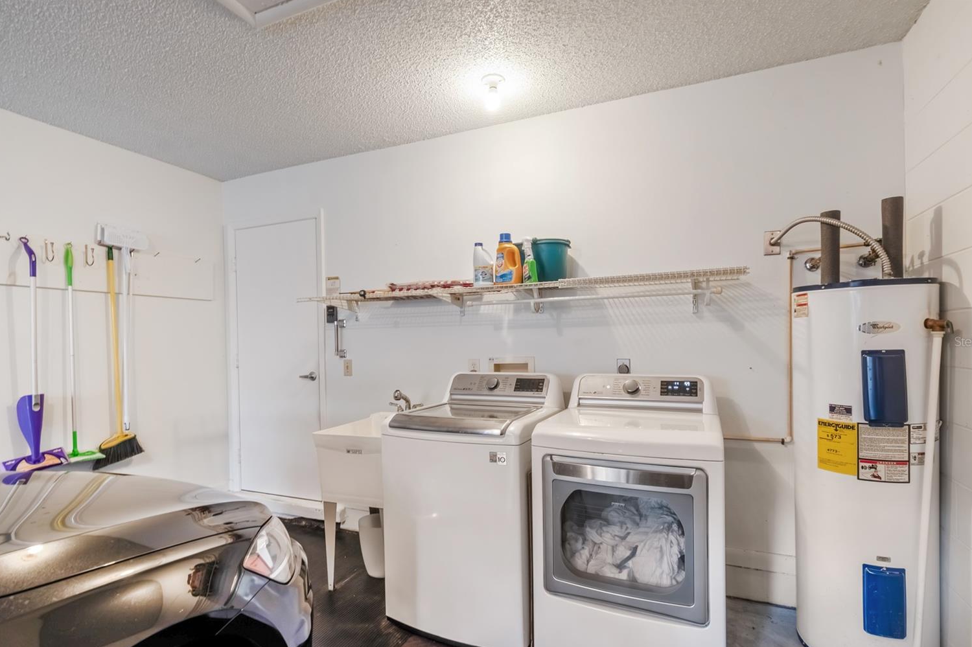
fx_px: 432
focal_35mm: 16
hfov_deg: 96.7
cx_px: 494
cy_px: 341
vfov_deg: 73.6
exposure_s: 1/5
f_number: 9
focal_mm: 10
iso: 250
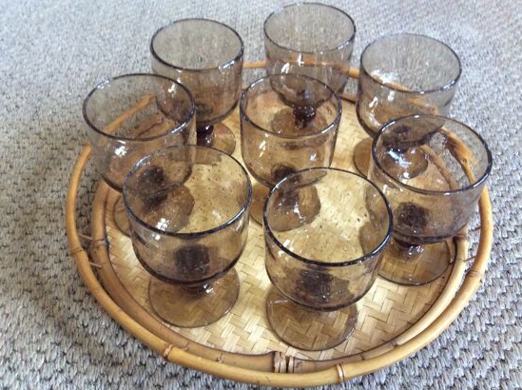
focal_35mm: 35
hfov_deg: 52.7
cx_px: 268
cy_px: 190
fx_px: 527
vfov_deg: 40.6
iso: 250
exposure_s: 1/20
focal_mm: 3.3
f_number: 2.4
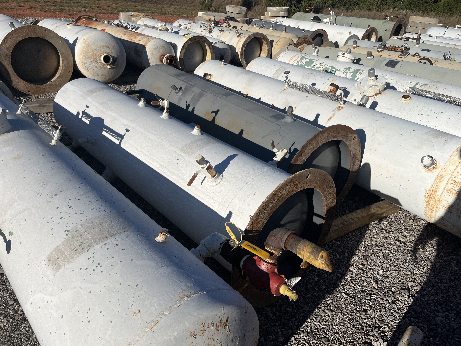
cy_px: 173
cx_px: 230
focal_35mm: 26
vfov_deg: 53.1
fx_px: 346
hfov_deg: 67.3
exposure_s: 1/8403
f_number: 1.6
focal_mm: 5.1
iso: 50
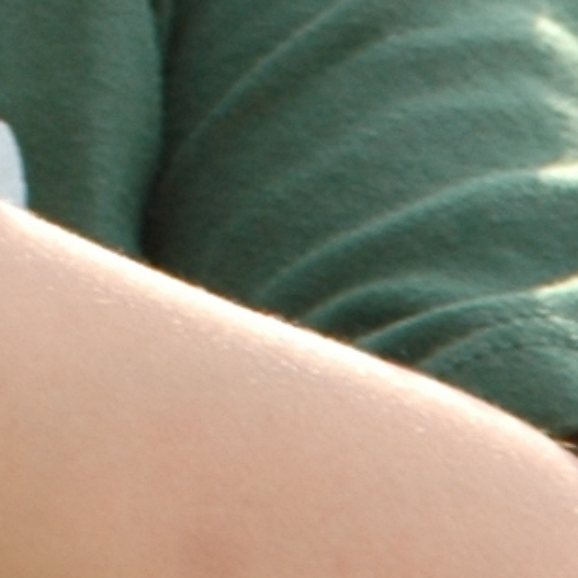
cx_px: -522
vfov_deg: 0.5
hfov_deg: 0.5
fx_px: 65401
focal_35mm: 3462
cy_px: -768
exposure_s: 1/250
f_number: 5.3
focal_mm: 280
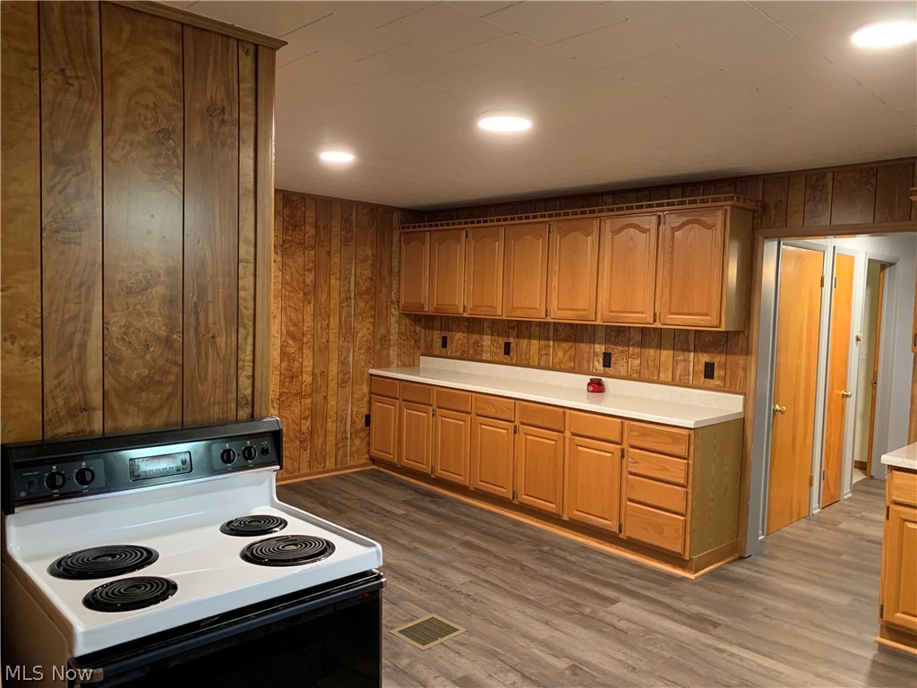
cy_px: 344
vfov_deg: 53.1
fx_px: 689
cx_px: 458
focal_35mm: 26
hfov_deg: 67.3
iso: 400
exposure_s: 1/40
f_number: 1.8
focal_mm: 4.25
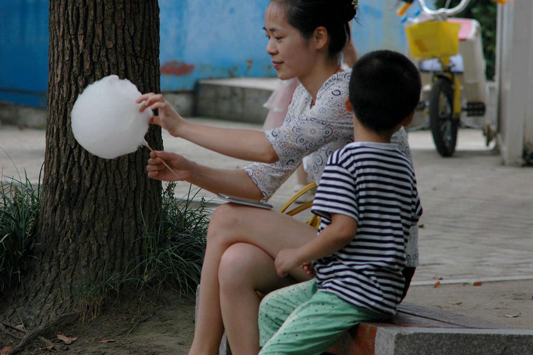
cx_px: 266
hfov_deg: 6.5
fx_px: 4660
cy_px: 178
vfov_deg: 4.4
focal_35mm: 315
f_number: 7.1
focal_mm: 210
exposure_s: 1/160
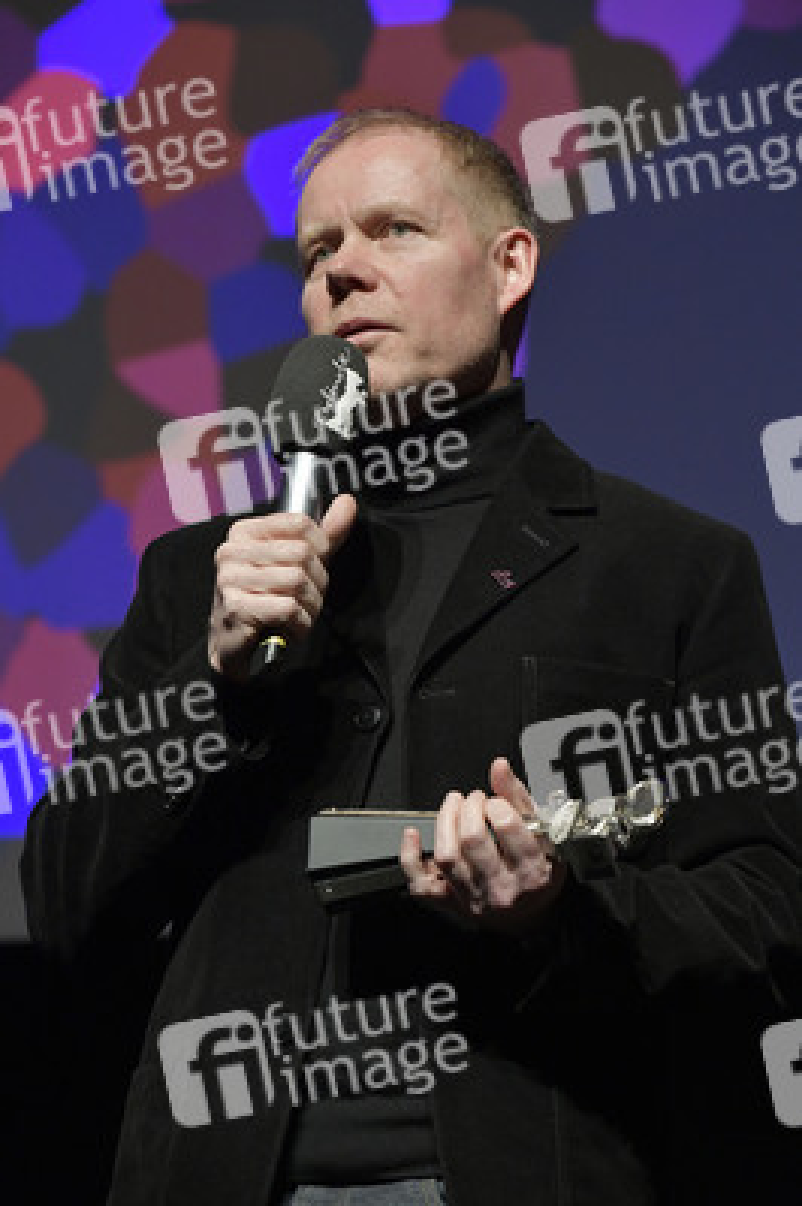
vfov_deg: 13.3
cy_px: 603
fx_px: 5188
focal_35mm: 155
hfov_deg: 8.8
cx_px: 401
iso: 3200
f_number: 5.6
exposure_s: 1/125
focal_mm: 155
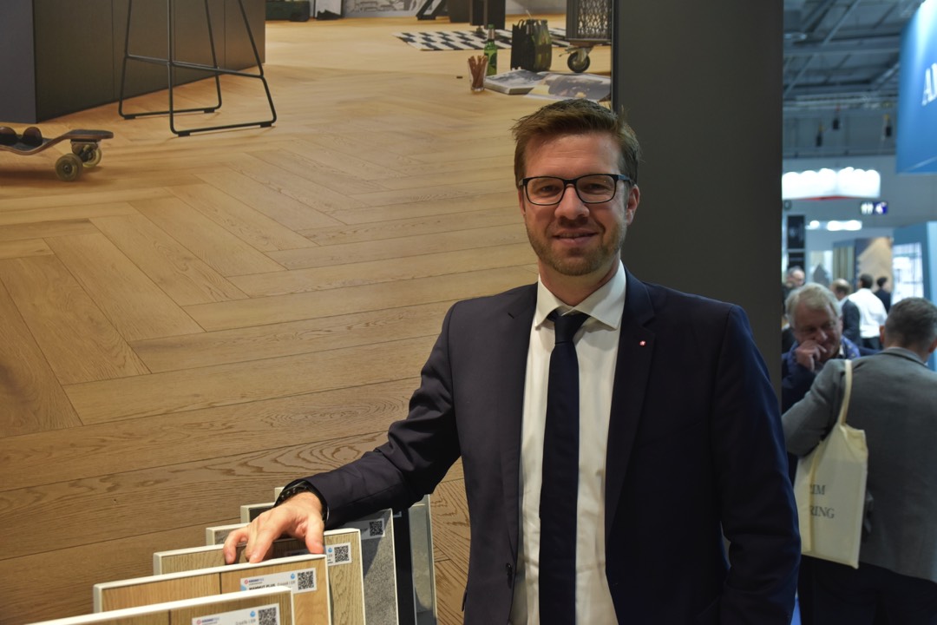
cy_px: 312
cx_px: 468
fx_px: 1093
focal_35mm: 42
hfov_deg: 46.4
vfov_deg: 31.9
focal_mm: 28
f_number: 4.5
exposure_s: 1/80
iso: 800
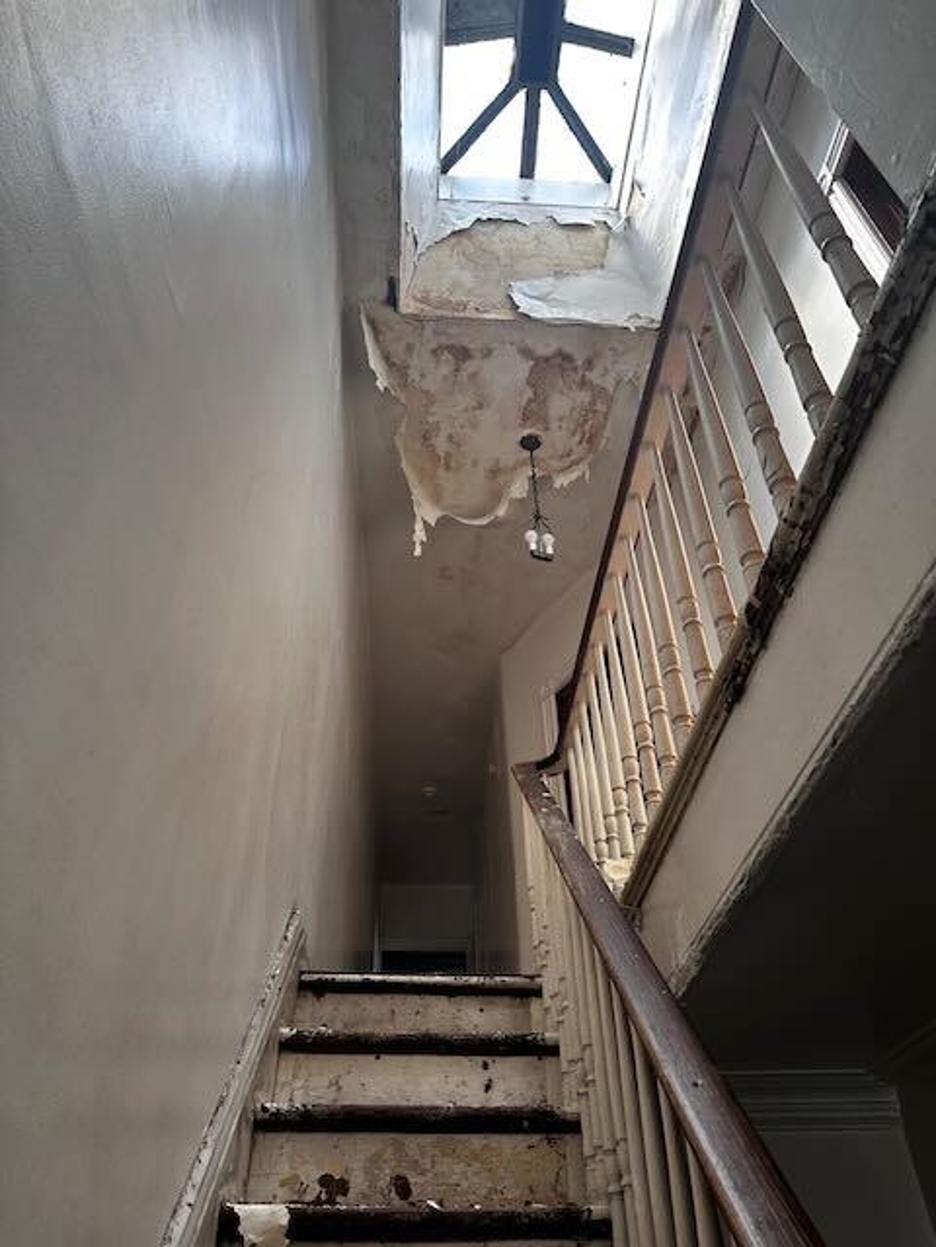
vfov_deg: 71.6
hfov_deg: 56.8
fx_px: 865
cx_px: 468
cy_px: 624
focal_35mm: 24
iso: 64
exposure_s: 1/172
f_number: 1.78
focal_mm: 6.86
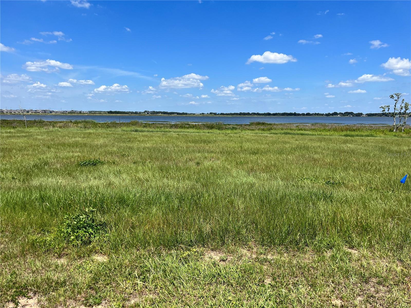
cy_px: 154
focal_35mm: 26
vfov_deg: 53.1
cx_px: 206
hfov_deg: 67.3
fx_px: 309
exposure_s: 1/4149
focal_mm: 5.1
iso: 50
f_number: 1.6
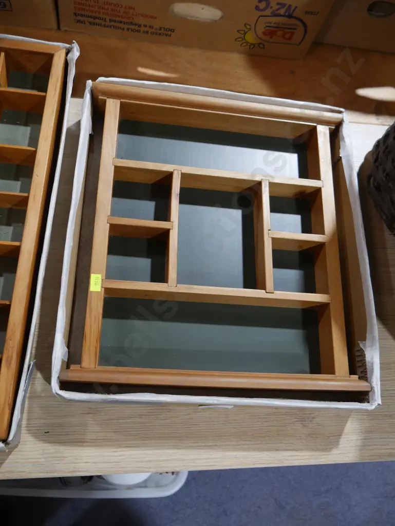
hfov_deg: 46.8
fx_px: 456
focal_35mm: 30
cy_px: 263
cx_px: 198
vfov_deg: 59.9
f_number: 3.6
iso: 500
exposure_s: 1/60
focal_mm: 15
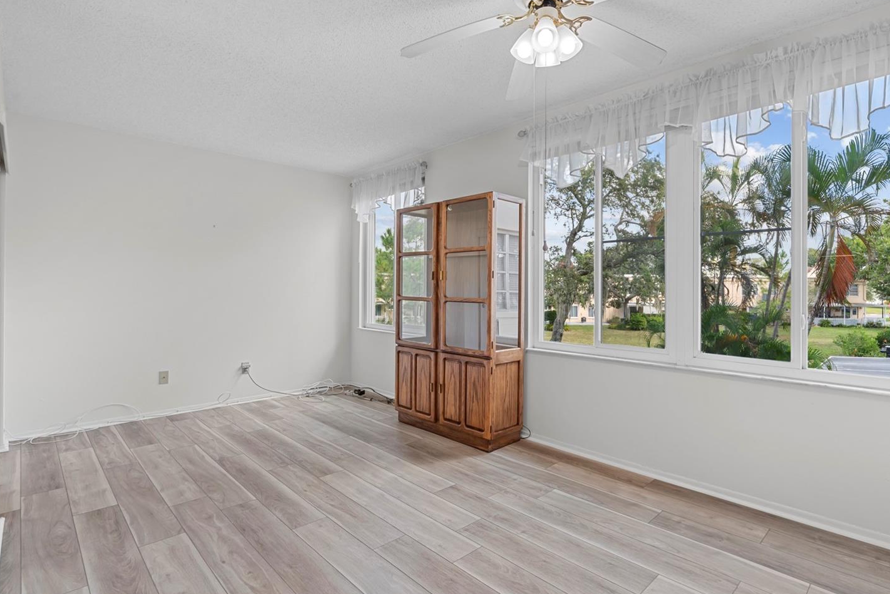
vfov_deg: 67.4
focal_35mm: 18
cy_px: 285
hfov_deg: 89.8
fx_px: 445
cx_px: 483
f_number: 9
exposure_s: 1
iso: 250
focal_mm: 16
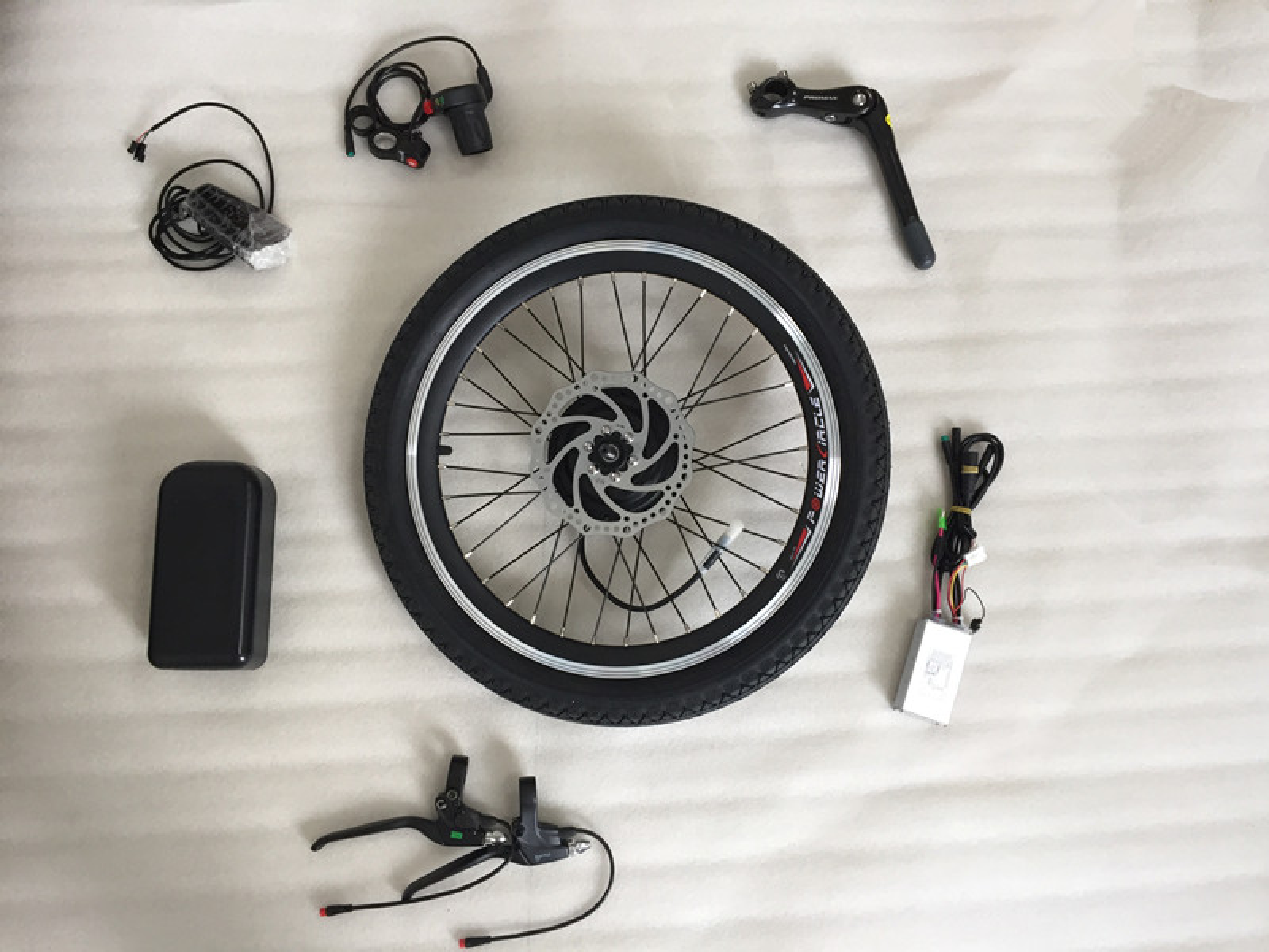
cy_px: 476
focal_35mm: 29
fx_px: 1063
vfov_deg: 48.2
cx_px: 634
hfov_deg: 61.7
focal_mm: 4.15
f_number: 2.2
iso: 50
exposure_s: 1/33
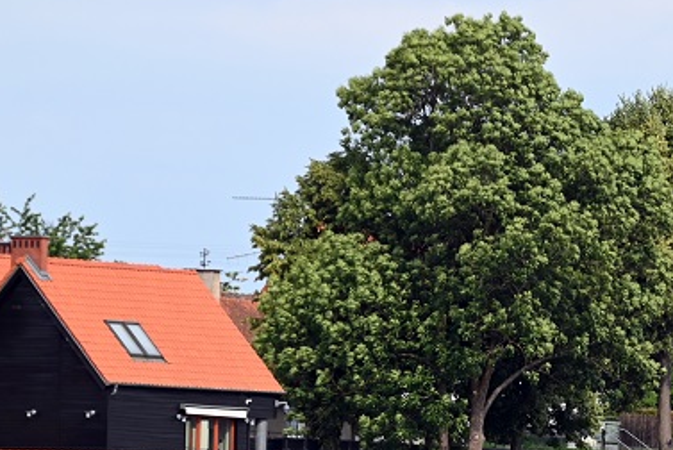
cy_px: 539
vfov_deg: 1.8
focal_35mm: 756
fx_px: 14143
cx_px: 502
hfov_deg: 2.7
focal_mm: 300
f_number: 5.6
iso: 400
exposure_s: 1/1000
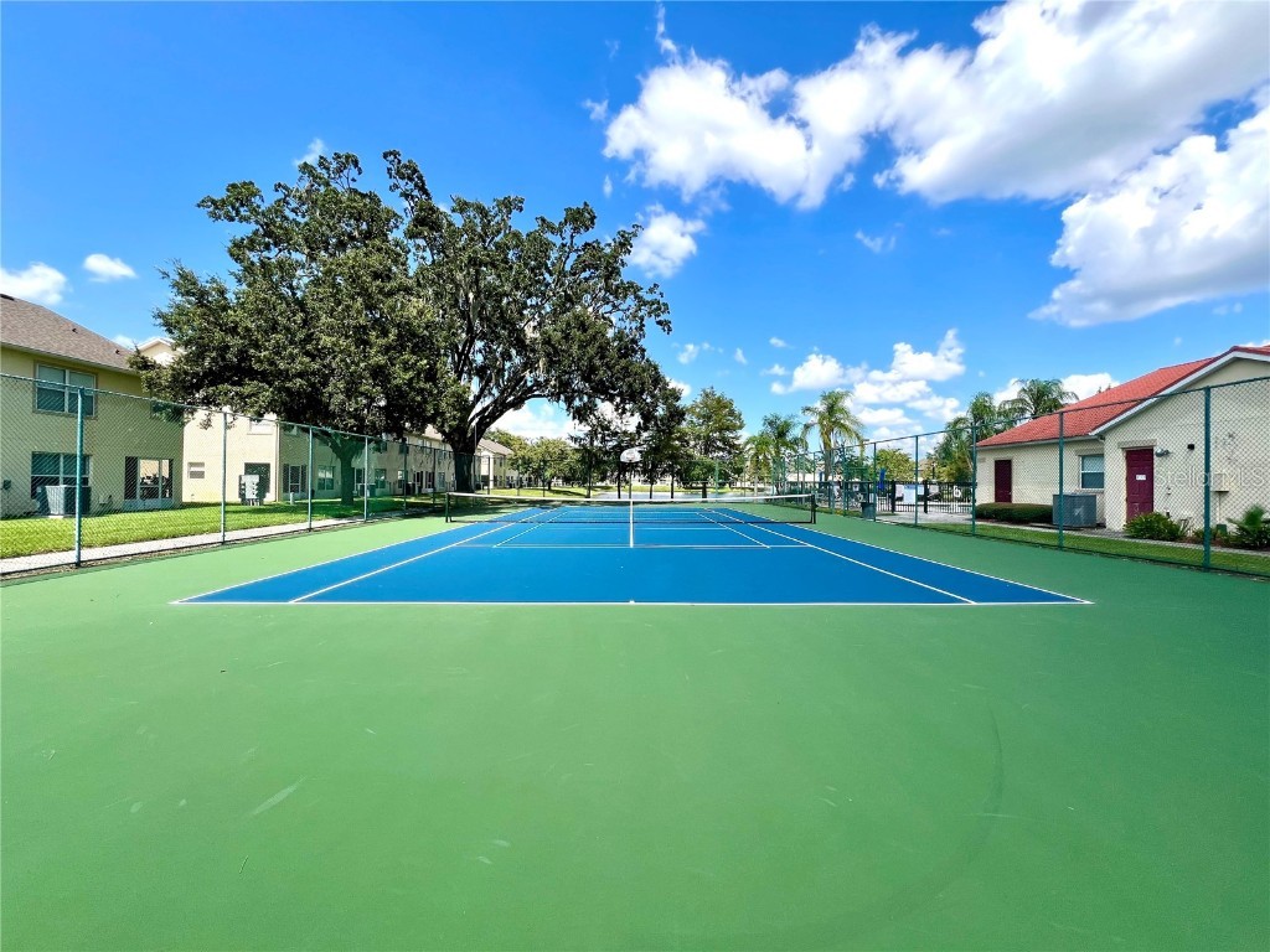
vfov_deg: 89.9
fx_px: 477
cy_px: 476
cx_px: 635
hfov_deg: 106.2
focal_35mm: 13
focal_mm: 1.57
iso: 32
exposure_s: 1/1193
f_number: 1.8
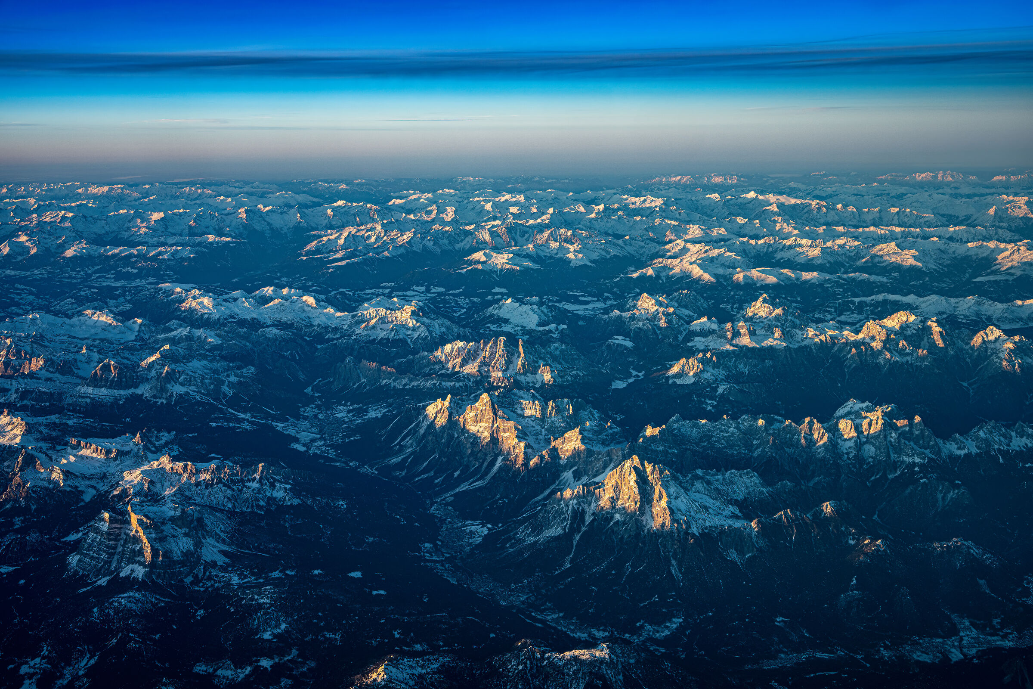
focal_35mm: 46
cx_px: 516
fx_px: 1320
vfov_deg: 29.2
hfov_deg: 42.7
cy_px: 344
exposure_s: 1/60
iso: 100
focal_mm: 46
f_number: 8
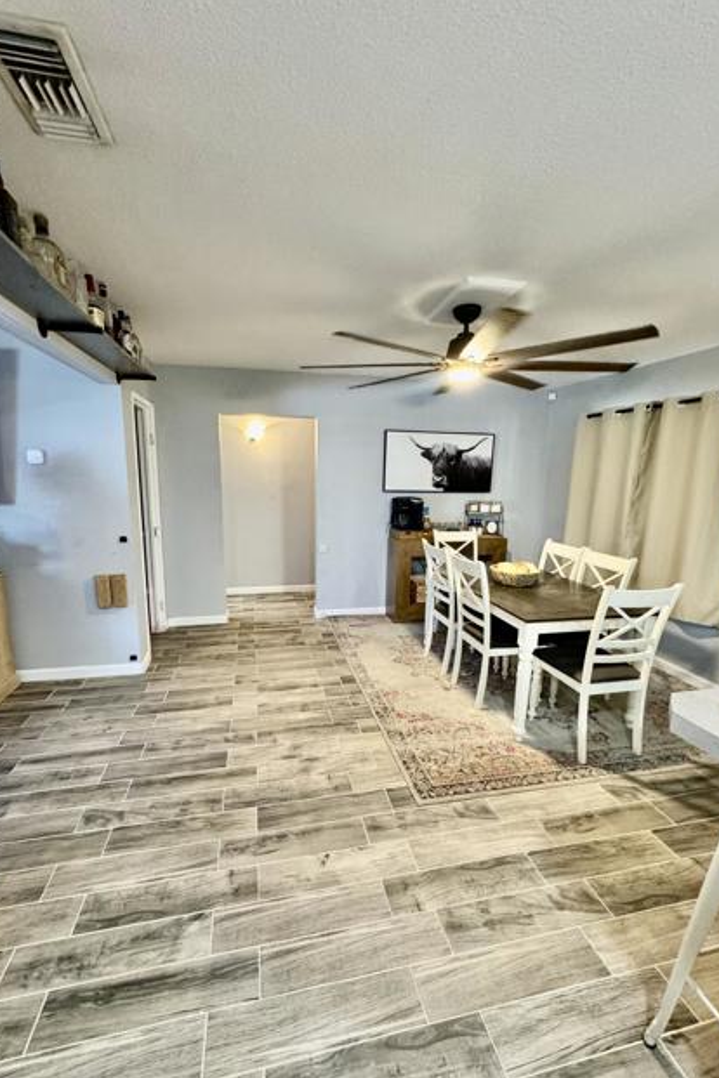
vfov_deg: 100.4
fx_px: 449
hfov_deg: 77.3
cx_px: 349
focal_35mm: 15
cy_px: 552
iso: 500
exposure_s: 1/60
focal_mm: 2.22
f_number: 2.2
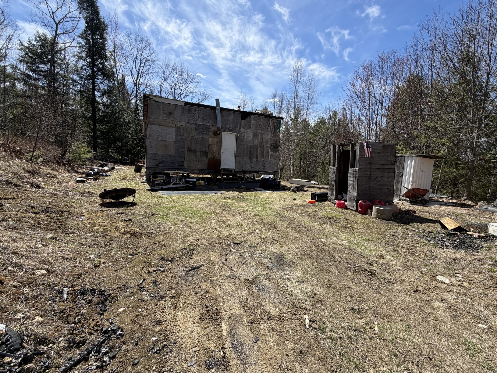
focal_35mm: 16
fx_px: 230
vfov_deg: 78.0
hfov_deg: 94.4
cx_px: 262
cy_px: 173
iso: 25
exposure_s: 1/770
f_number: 2.2
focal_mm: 2.22
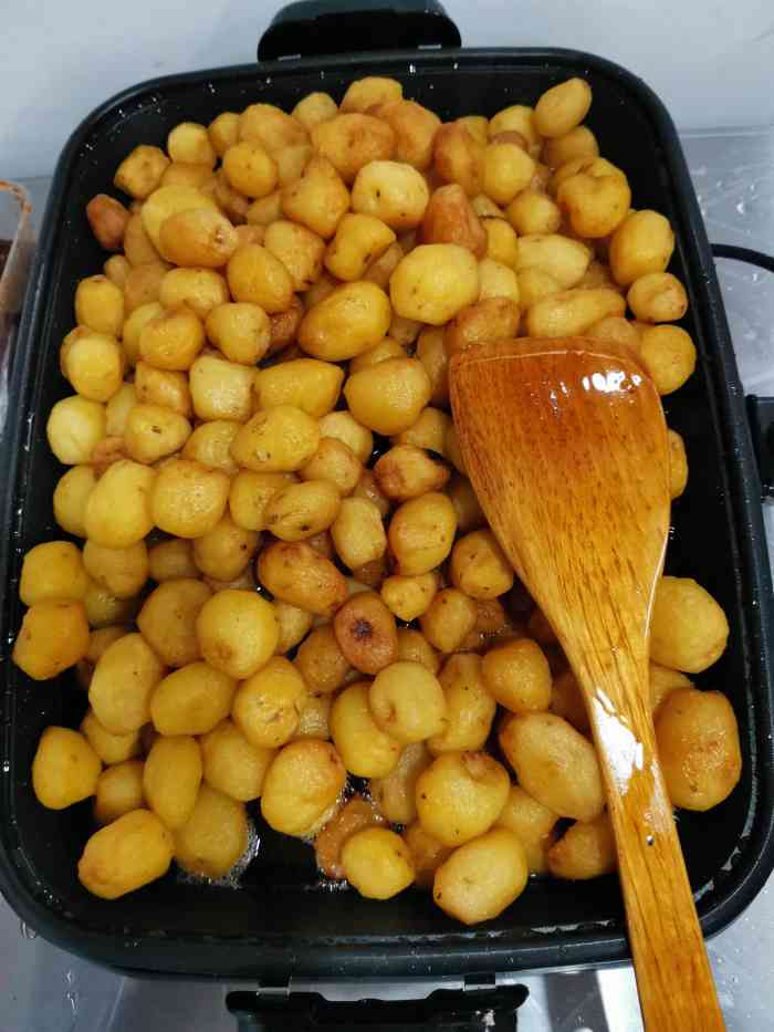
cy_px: 516
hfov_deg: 53.1
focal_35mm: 26
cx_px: 387
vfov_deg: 67.3
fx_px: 775
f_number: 1.4
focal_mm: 4.66
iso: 320
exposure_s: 1/100
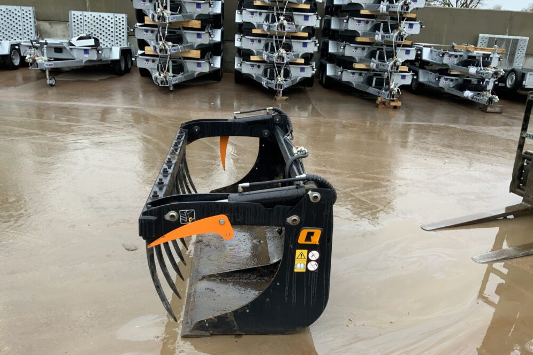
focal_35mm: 31
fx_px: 459
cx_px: 273
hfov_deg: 60.3
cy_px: 198
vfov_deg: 42.3
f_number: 1.8
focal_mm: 3
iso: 50
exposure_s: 1/122
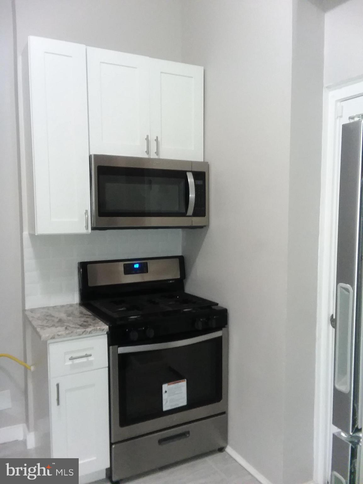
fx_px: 405
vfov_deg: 61.6
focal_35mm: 29
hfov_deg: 48.3
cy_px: 242
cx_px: 182
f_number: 1.9
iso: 160
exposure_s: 1/24
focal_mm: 2.47
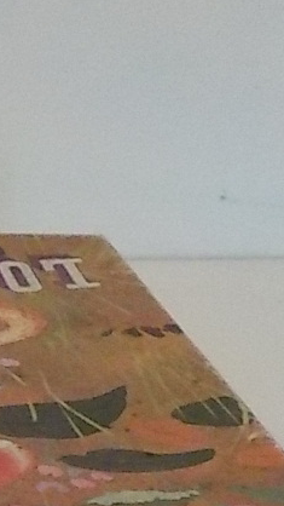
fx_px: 1674
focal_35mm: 125
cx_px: -402
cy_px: 701
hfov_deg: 8.8
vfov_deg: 16.1
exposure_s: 1/60
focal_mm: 4.1
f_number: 3.3
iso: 800
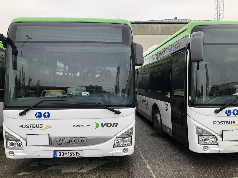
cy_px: 89
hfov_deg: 63.4
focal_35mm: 28
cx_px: 119
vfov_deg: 49.7
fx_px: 193
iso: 20
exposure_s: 1/173
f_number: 1.8
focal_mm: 4
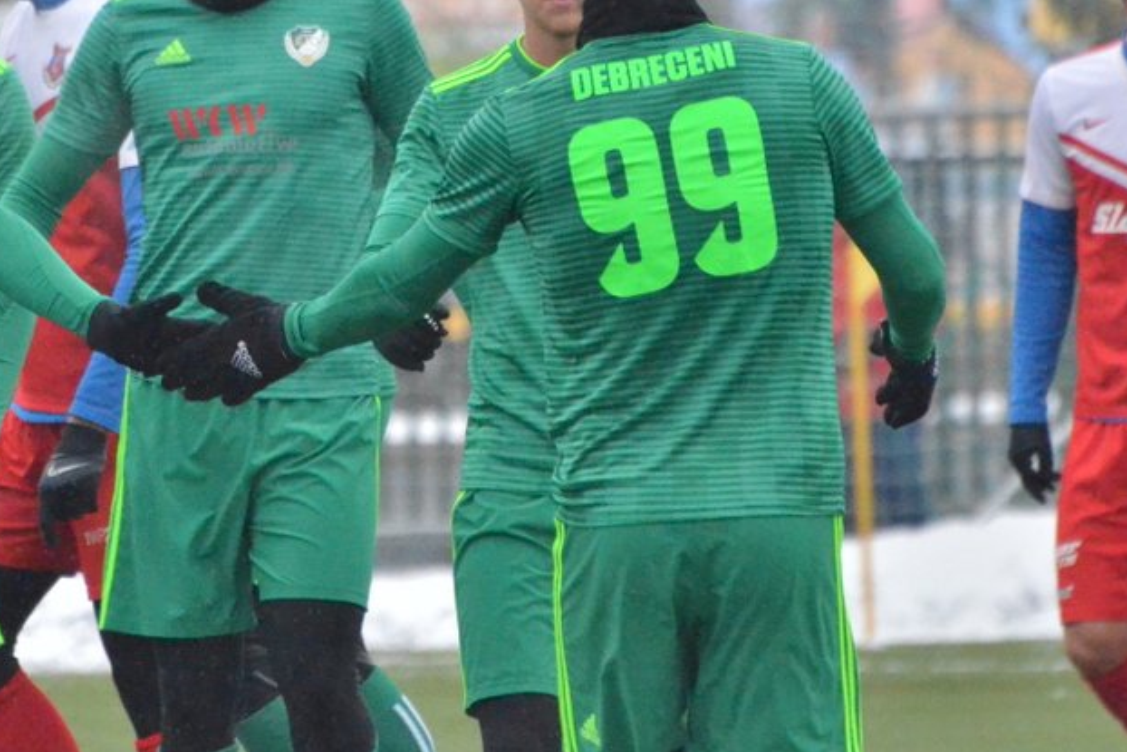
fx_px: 27115
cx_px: 279
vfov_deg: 1.6
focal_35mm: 866
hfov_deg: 2.4
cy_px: 197
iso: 6400
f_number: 6.3
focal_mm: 300
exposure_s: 1/2500
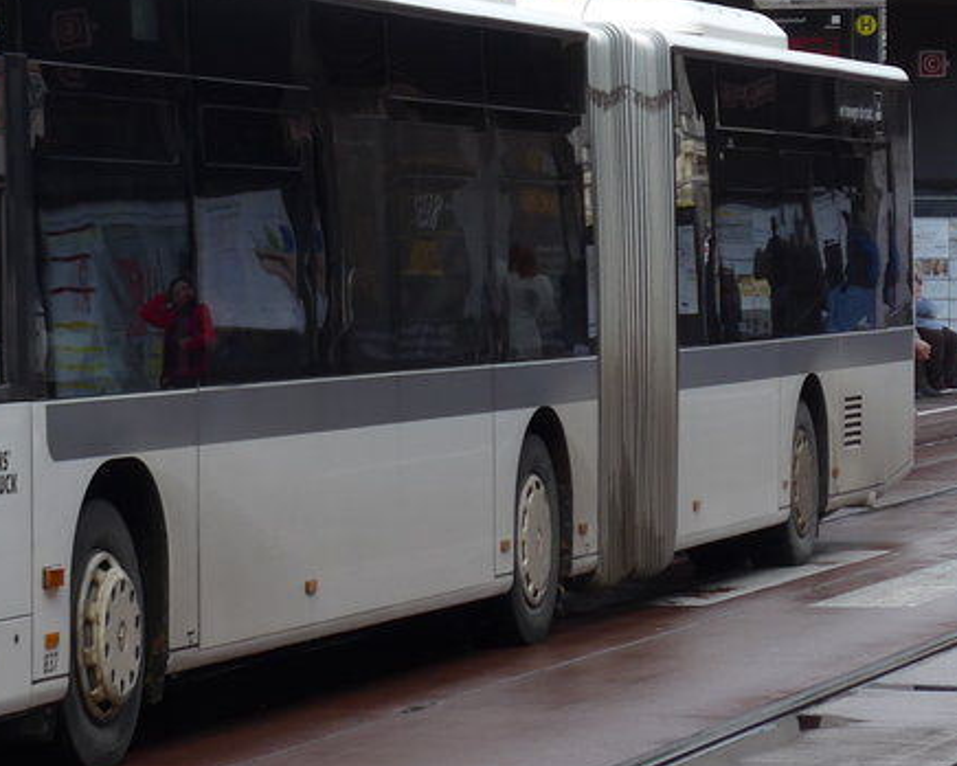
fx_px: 5326
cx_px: -222
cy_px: 200
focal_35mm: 188
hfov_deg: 10.1
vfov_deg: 8.2
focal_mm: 14.2
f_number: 4.1
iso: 80
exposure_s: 1/320
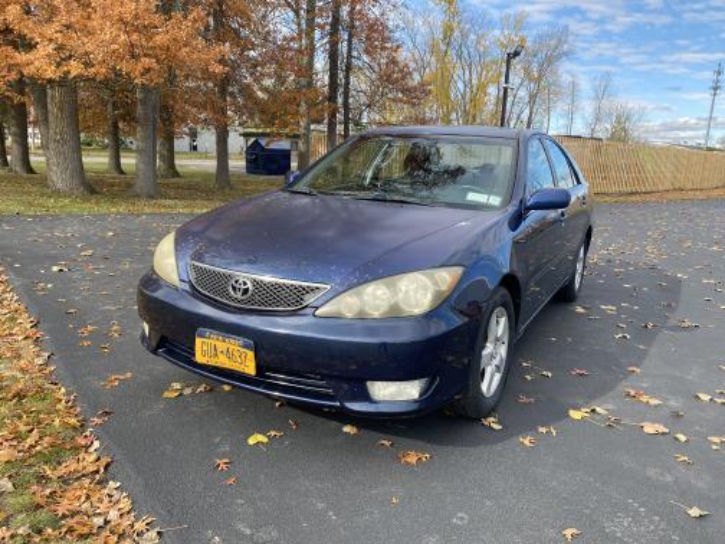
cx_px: 362
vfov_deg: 53.1
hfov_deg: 67.3
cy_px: 272
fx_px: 545
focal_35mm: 26
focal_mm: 4.25
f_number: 1.8
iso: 32
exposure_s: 1/706
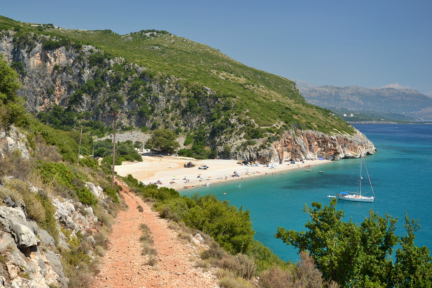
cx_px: 216
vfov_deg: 26.5
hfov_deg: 38.9
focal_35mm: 51
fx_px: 612
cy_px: 144
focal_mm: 34
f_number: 6.3
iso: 100
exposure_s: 1/160
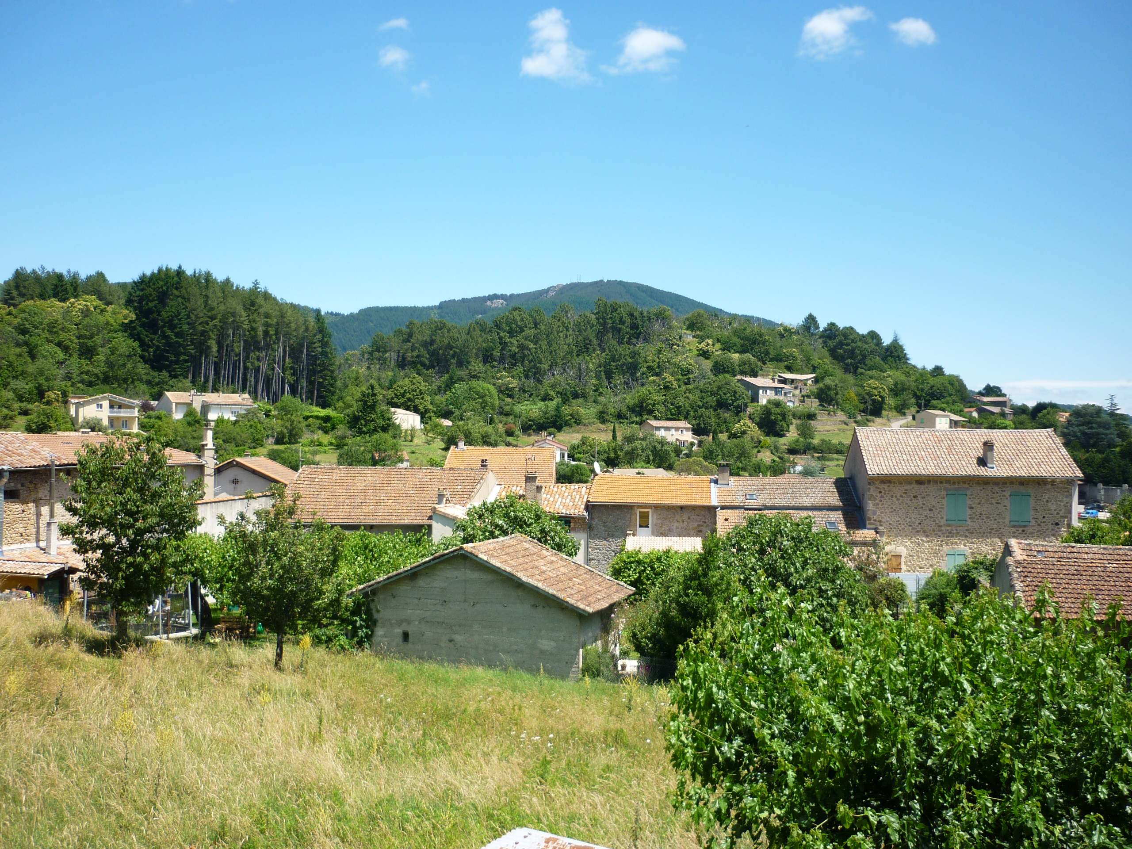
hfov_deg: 55.4
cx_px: 566
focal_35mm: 33
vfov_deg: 42.9
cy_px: 424
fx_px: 1079
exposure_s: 1/125
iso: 80
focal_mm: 5.5
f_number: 8
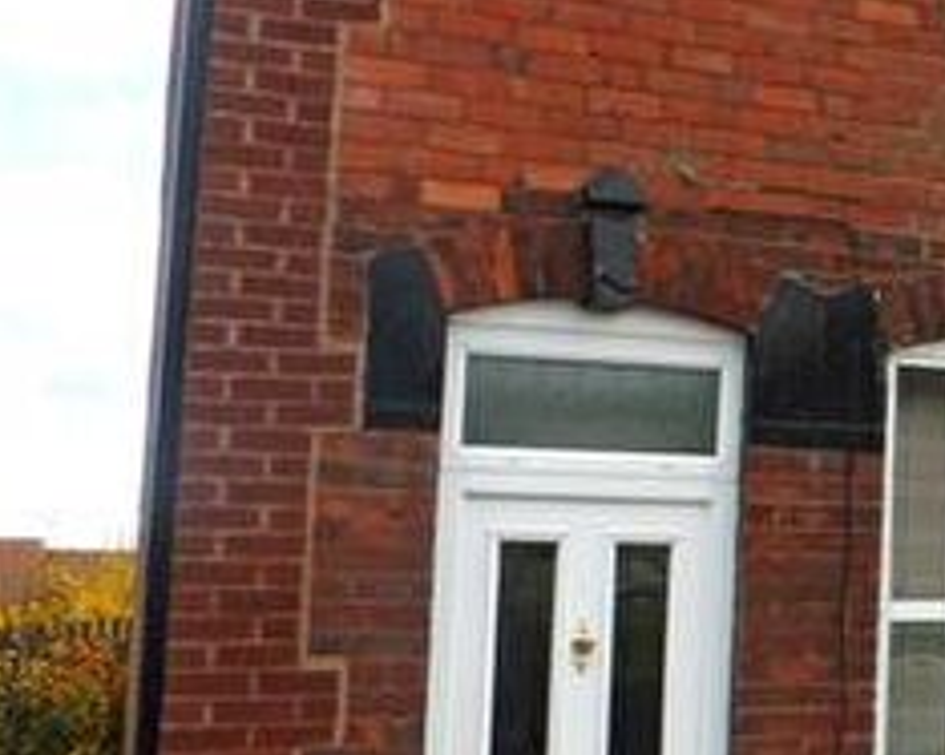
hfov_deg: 22.5
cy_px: 369
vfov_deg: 21.8
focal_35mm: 70
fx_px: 1957
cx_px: 1401
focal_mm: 4.3
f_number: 4
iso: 100
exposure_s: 1/250
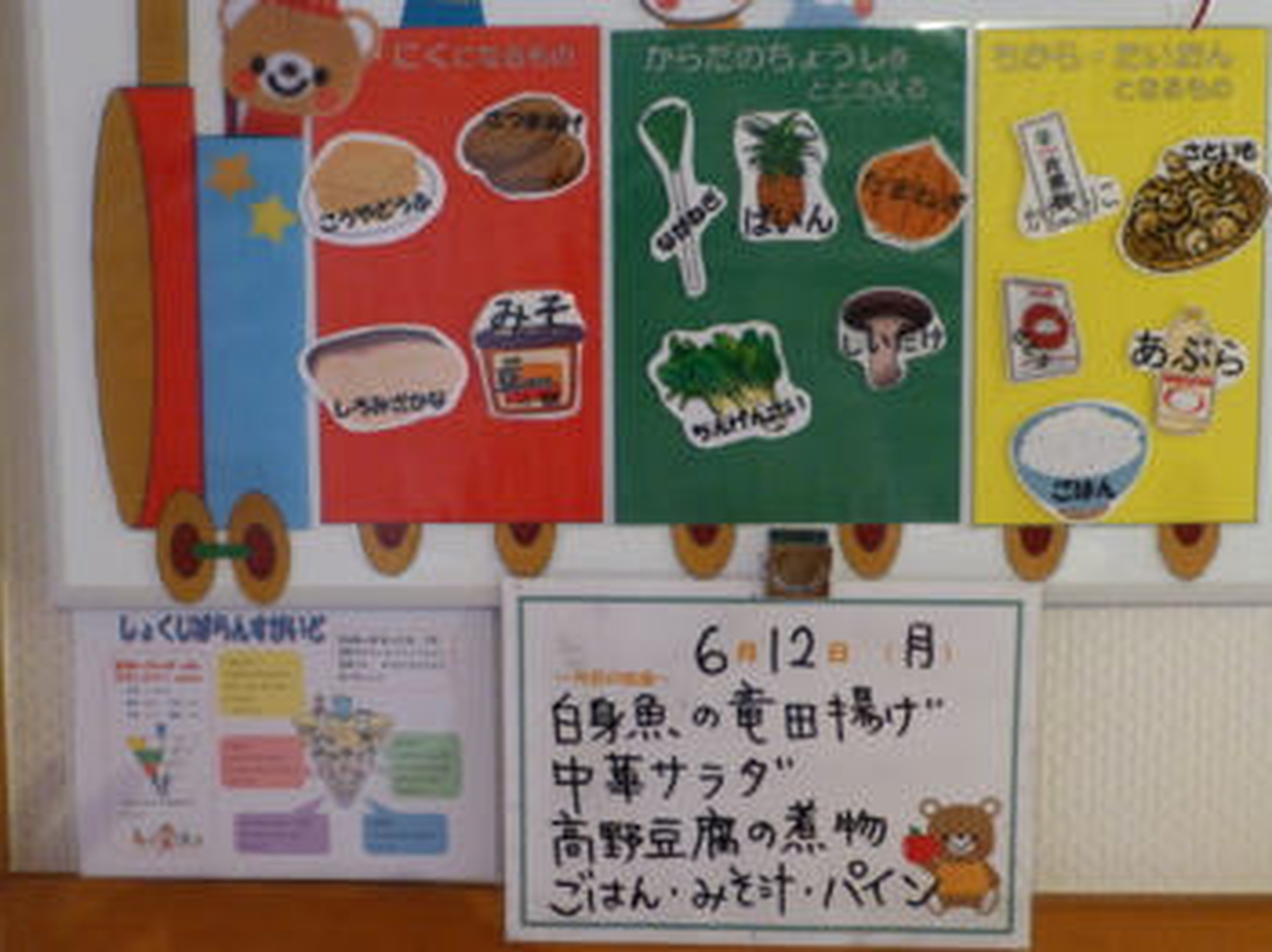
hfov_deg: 46.8
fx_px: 1469
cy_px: 476
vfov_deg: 35.9
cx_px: 636
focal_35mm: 40
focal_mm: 6.9
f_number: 3.9
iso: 400
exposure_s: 1/25
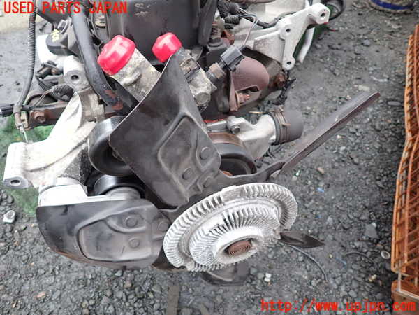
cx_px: 210
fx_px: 303
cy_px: 158
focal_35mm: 25
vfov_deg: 54.9
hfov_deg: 69.4
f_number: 2
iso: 100
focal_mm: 4.5
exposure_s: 1/100
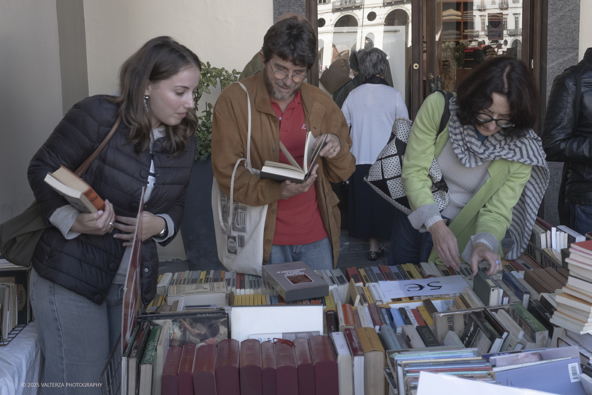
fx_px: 806
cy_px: 198
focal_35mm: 49
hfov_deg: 40.3
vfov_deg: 27.5
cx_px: 296
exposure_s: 1/125
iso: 640
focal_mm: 32.5
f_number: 8
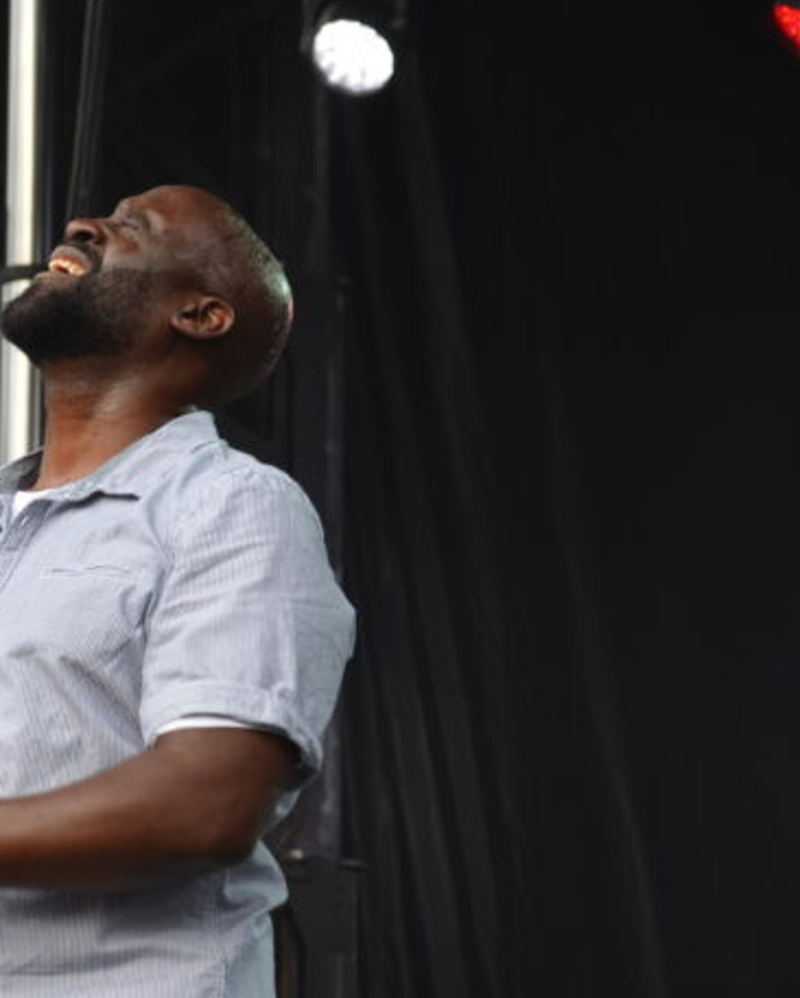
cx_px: -278
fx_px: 5118
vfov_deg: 11.1
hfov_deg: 8.8
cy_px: 568
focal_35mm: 173
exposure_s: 1/160
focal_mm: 55
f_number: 6.3
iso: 200
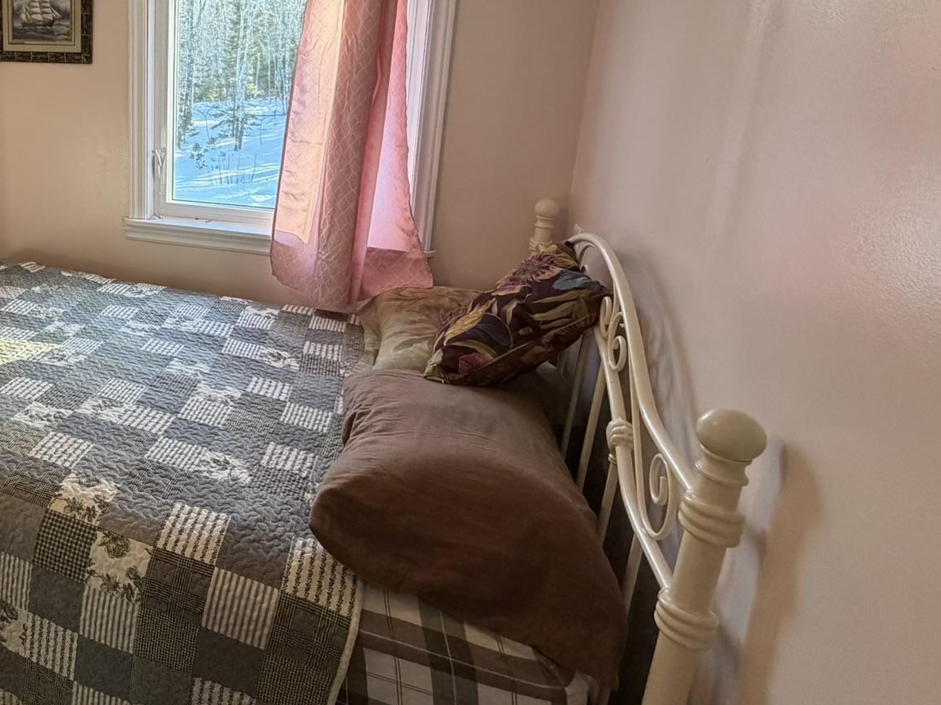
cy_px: 208
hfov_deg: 59.5
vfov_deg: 53.2
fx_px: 680
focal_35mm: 25
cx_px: 102
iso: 320
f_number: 2.2
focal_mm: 2.22
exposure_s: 1/120
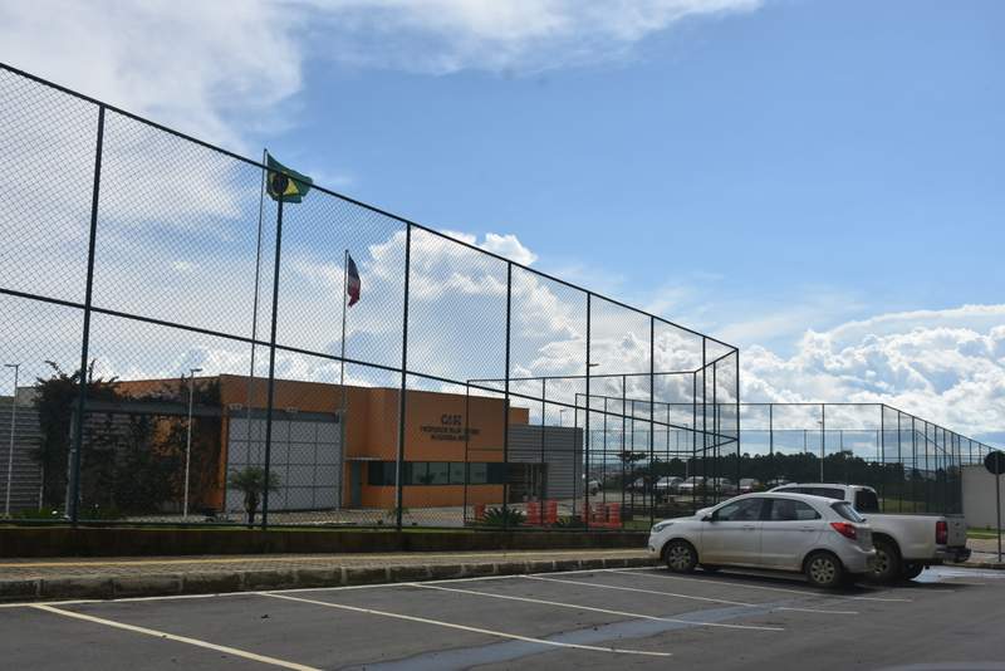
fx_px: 1005
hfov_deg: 53.1
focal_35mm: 36
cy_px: 336
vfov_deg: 36.9
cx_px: 502
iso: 110
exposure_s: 1/500
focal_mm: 24
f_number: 8
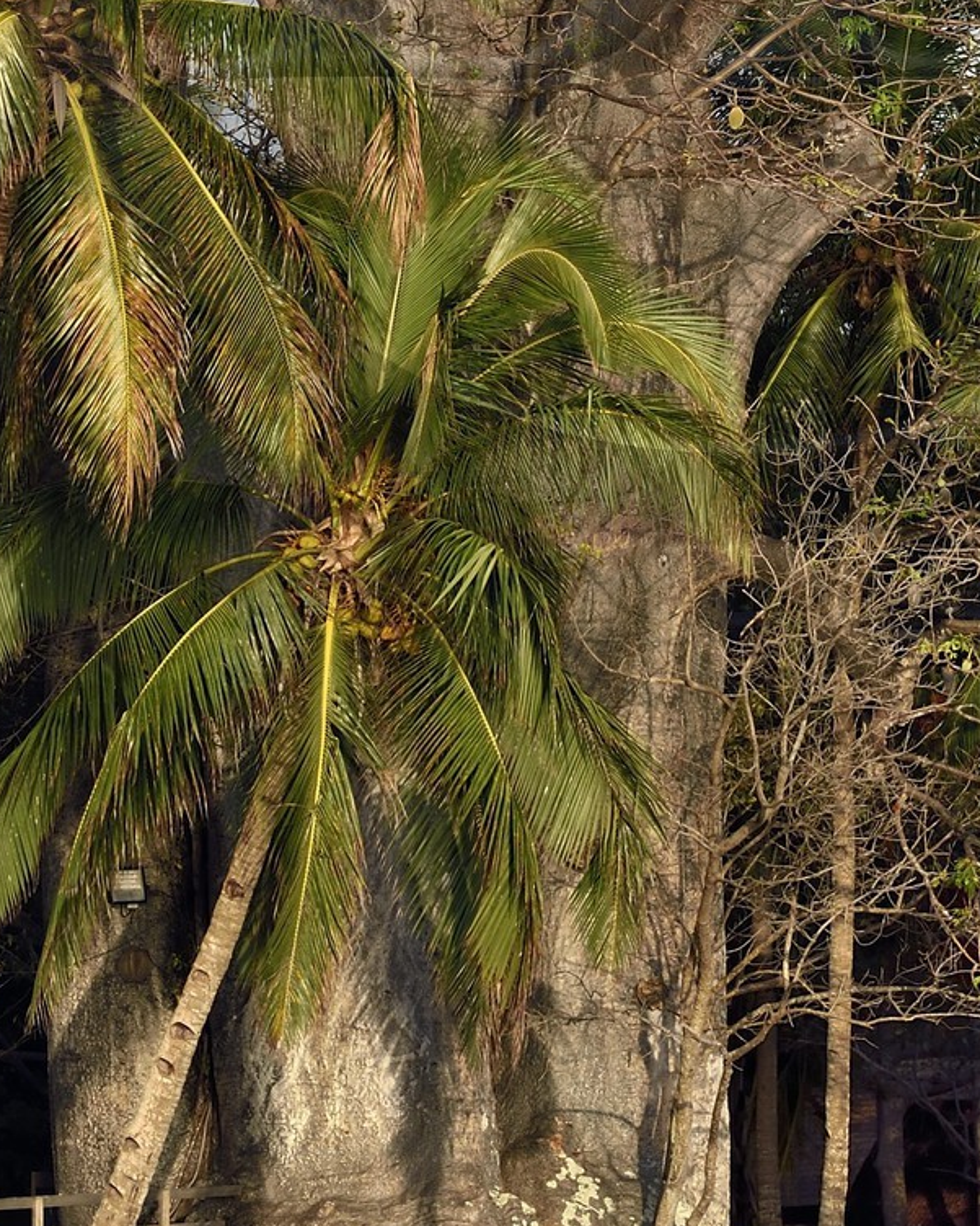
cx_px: 734
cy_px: -221
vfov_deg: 12.1
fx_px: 5655
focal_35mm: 156
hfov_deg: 9.9
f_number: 9
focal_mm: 52
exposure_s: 1/320
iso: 200
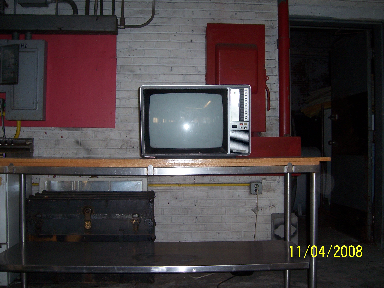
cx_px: 192
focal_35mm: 36
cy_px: 144
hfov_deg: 51.4
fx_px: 399
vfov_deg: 39.7
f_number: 3
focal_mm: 6
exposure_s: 1/60
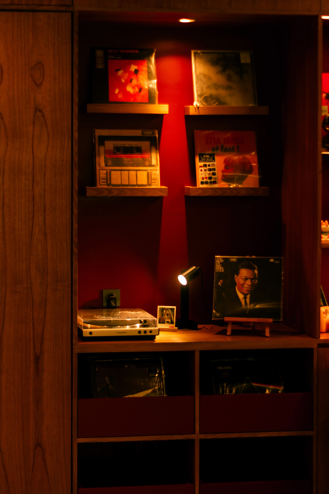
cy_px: 247
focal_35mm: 75
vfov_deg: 27.0
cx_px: 164
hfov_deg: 18.2
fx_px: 1028
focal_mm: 50
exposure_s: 1/100
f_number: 1.8
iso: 500
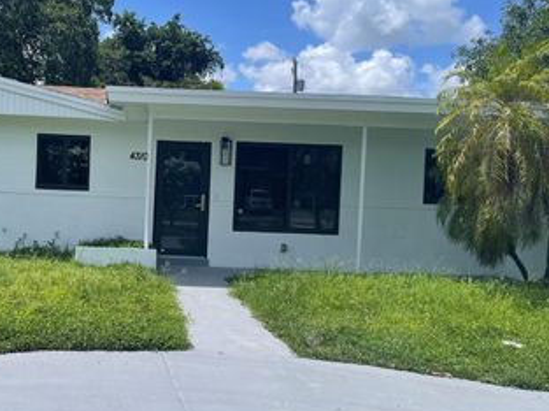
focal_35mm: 40
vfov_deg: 35.9
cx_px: 146
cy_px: 203
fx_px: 634
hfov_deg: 45.4
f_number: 1.6
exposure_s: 1/4202
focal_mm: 5.1
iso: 32
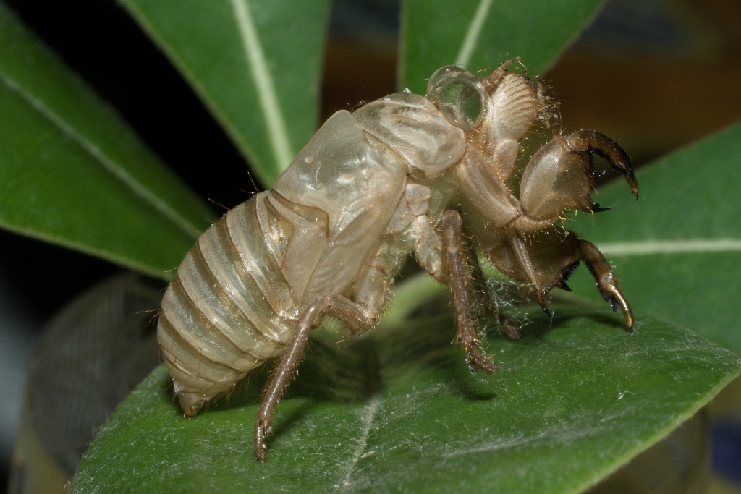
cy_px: 247
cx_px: 370
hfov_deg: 27.0
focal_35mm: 75
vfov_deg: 18.2
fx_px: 1544
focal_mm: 50
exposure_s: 1/180
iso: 200
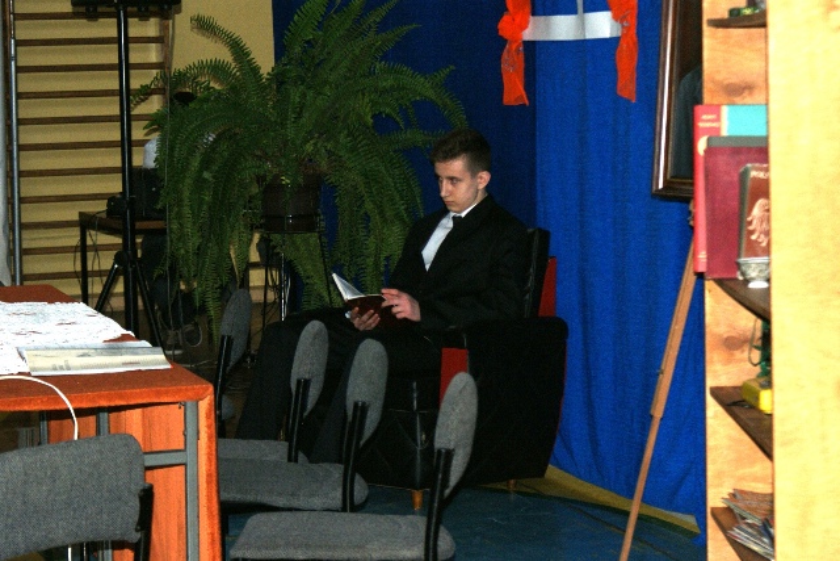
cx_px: 420
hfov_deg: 19.5
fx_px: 2450
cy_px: 280
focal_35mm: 105
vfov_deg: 13.0
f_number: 5.6
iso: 400
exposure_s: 1/125
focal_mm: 70
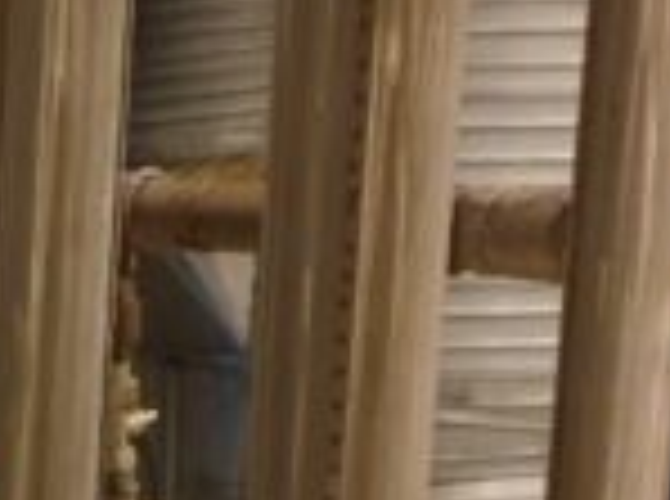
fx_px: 2027
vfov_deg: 13.8
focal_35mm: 105
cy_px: 523
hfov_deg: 16.5
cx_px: -427
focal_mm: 4.3
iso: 250
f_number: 1.5
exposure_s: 1/25
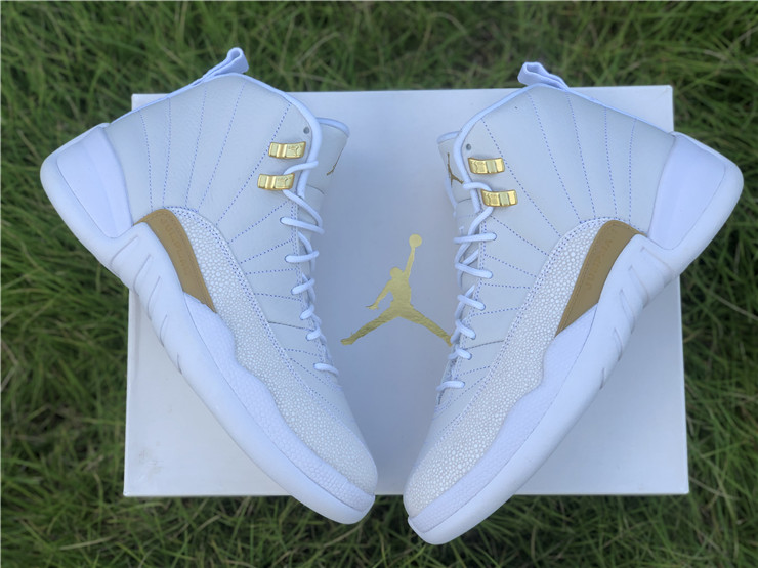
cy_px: 284
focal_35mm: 52
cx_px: 379
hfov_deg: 36.8
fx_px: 1139
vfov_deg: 28.0
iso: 16
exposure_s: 1/355
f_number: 2.4
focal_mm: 6
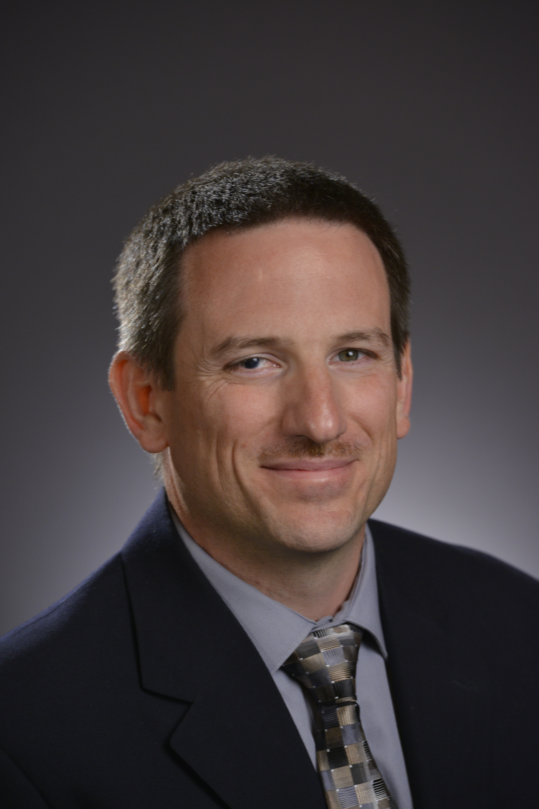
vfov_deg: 10.3
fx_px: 4491
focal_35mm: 200
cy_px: 404
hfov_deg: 6.9
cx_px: 270
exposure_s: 1/160
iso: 1000
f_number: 5
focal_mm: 200
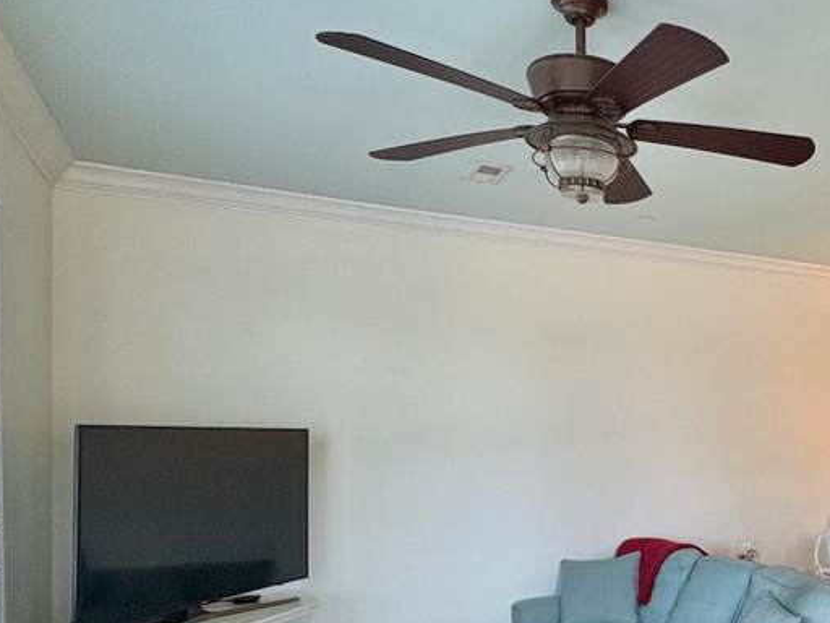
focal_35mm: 35
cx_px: 833
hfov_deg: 44.6
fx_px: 839
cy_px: 432
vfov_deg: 40.0
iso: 160
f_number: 2.2
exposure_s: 1/120
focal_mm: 2.22
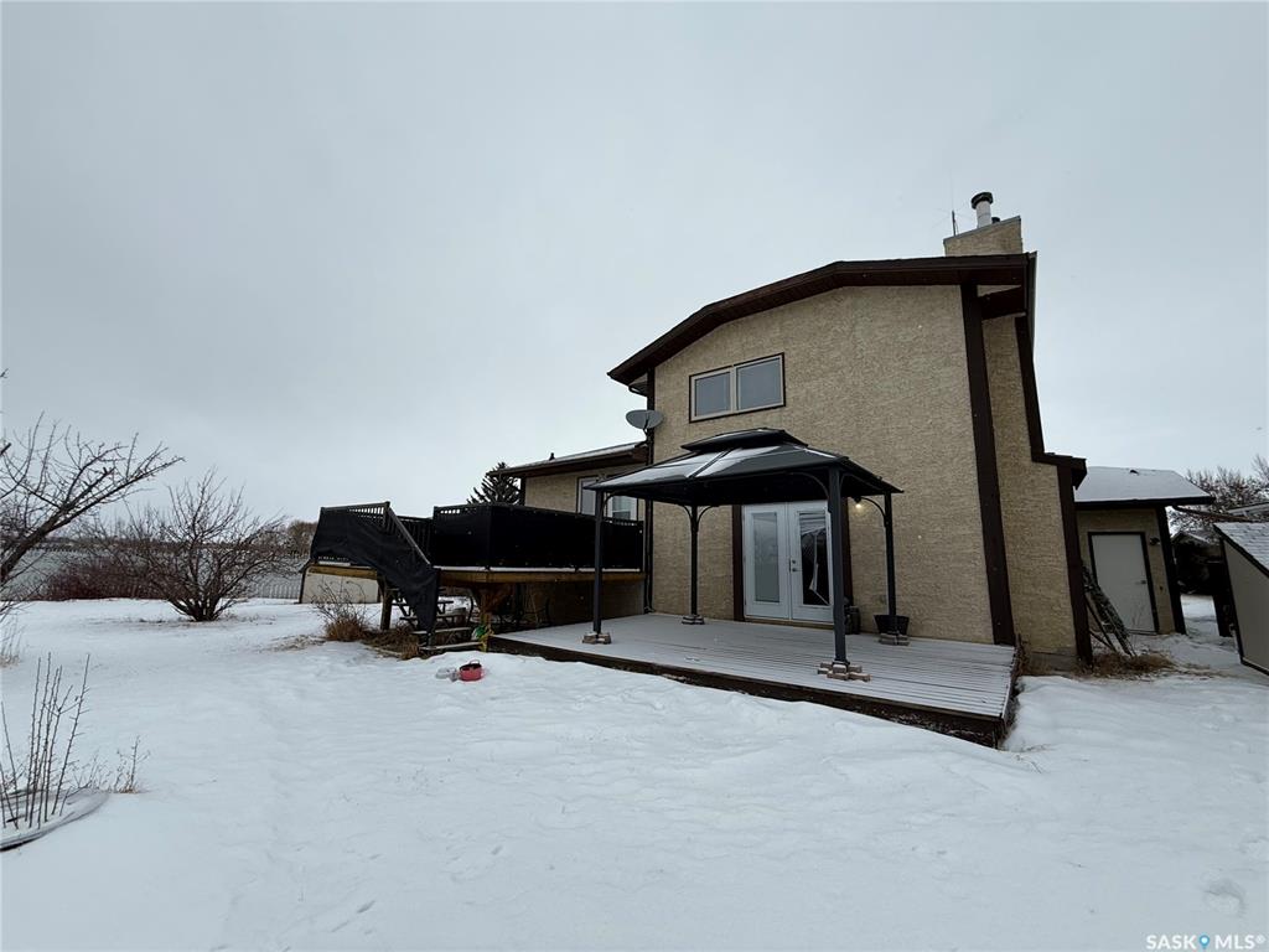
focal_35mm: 14
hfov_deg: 102.1
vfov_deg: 85.7
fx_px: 513
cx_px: 634
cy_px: 476
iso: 50
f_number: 2.2
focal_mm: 2.22
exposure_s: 1/1105
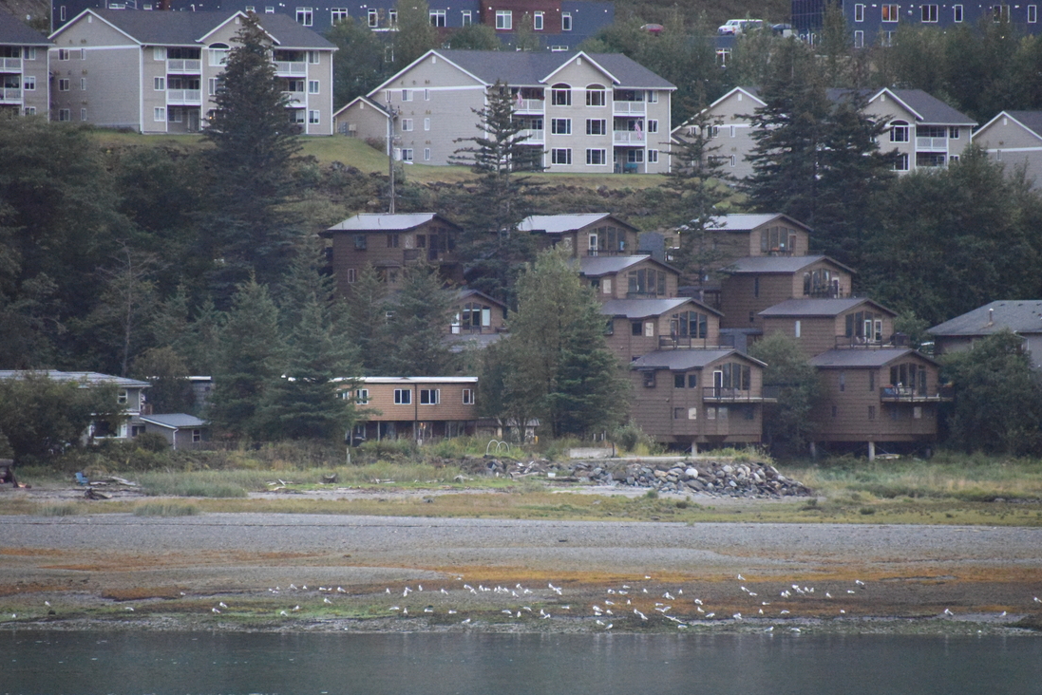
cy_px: 401
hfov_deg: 5.9
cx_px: 520
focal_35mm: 350
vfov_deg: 3.9
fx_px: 10133
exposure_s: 1/640
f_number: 6.3
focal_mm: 300
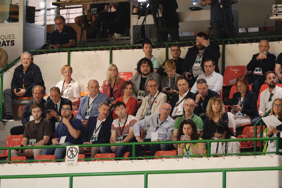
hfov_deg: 7.1
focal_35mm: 291
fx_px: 2279
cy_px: 94
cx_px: 141
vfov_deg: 4.7
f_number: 2.8
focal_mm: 194
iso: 3200
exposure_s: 1/250
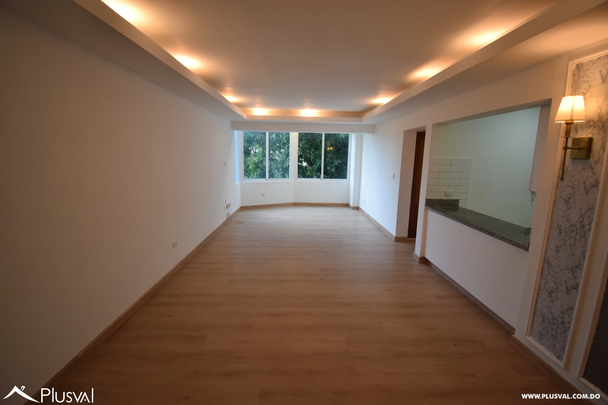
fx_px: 253
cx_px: 304
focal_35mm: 15
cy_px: 202
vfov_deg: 77.3
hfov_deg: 100.4
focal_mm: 10
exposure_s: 1/125
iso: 800
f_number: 4.5
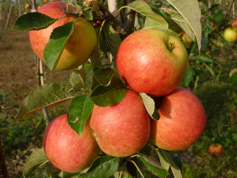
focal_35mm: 39
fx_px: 267
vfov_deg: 36.8
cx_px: 118
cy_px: 89
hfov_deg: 47.9
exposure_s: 1/640
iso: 100
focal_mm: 6.9
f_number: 3.7
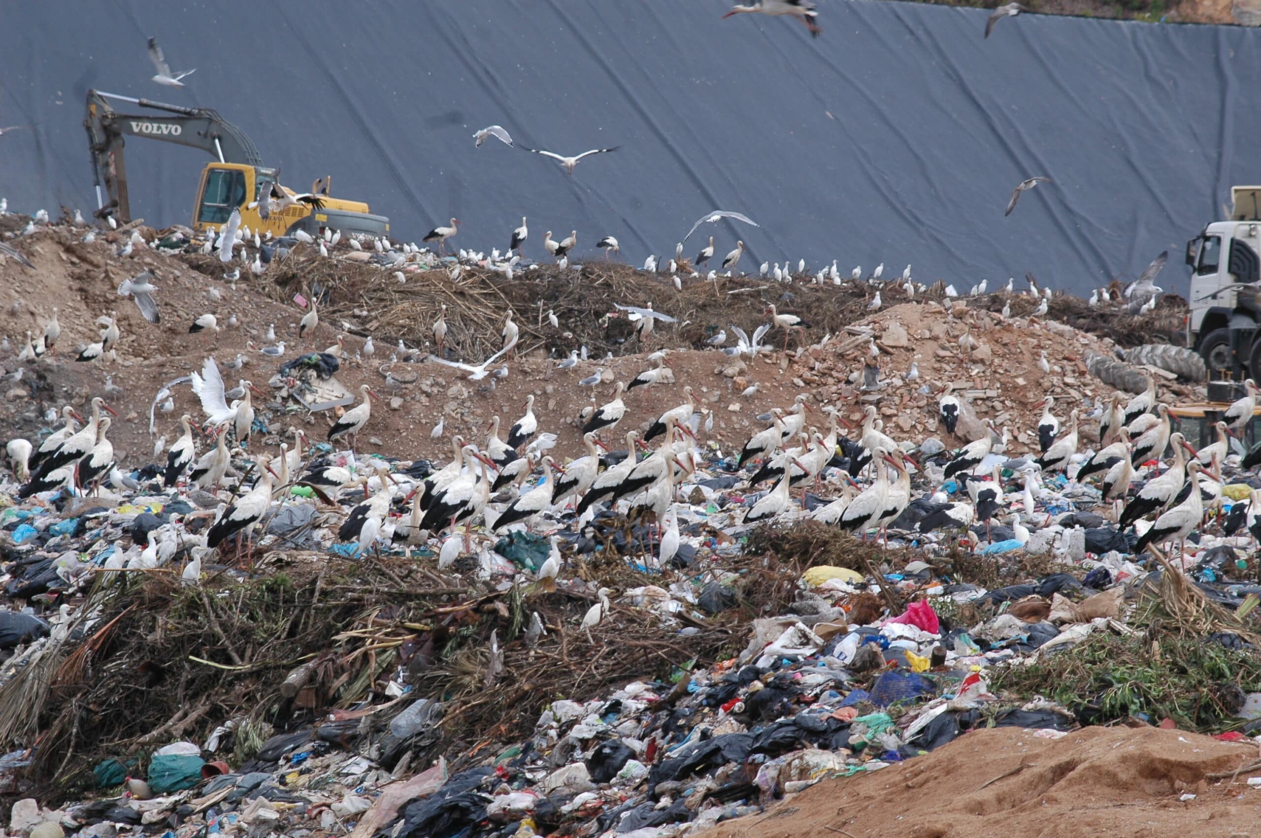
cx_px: 630
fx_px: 7087
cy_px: 419
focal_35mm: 202
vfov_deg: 6.8
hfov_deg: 10.2
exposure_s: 1/250
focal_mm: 135
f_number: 7.1
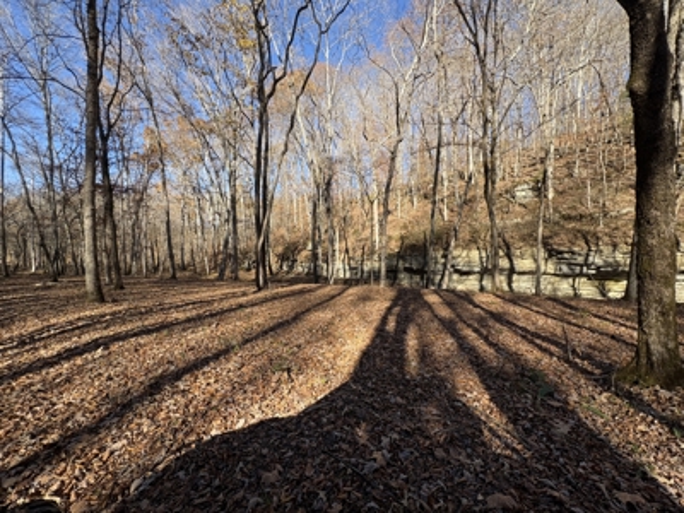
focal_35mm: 14
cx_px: 342
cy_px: 256
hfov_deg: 102.1
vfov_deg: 85.7
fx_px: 277
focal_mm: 2.22
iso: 40
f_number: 2.2
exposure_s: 1/573
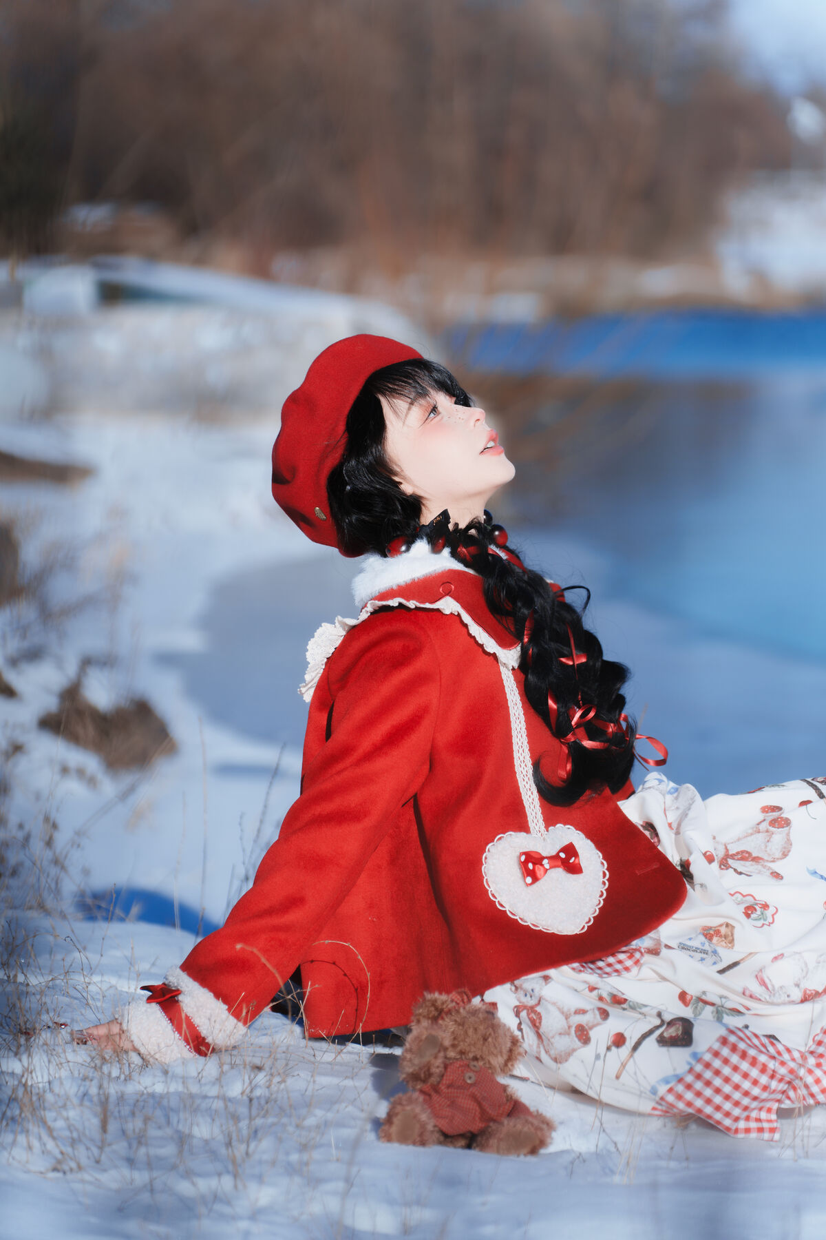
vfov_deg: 18.6
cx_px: 413
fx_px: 3786
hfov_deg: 12.5
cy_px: 620
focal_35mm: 110
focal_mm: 110
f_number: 2.8
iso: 100
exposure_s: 1/4000
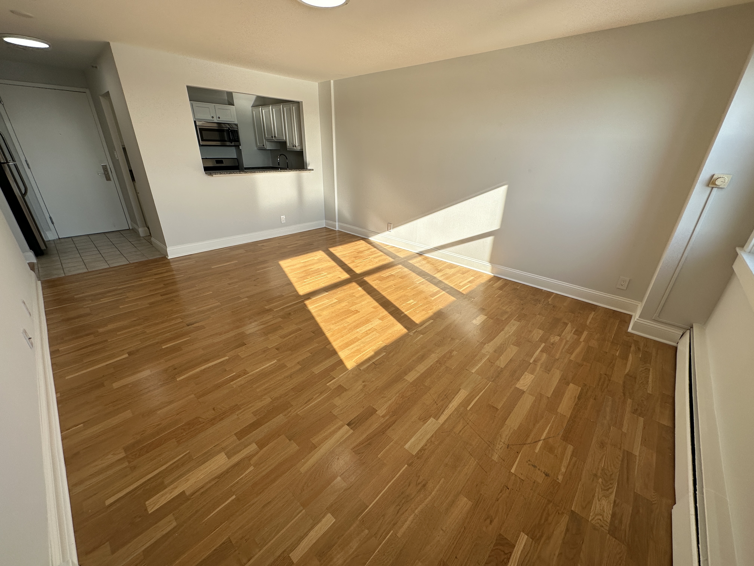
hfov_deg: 102.1
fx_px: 305
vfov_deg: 85.7
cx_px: 377
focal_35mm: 14
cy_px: 283
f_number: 2.2
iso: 40
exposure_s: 1/515
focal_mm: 2.22
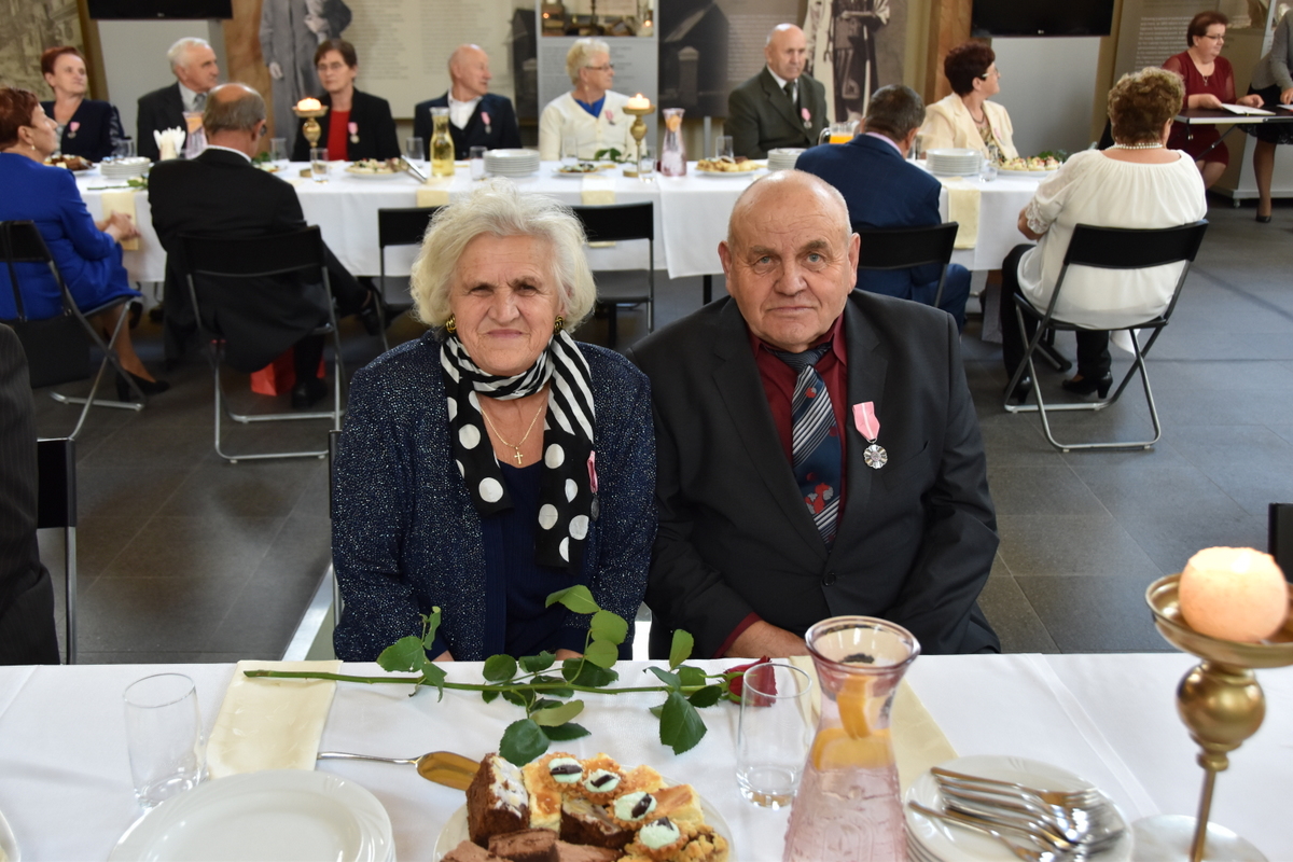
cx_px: 646
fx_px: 1293
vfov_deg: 36.9
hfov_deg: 53.1
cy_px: 431
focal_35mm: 36
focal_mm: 24
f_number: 3.8
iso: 720
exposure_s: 1/40
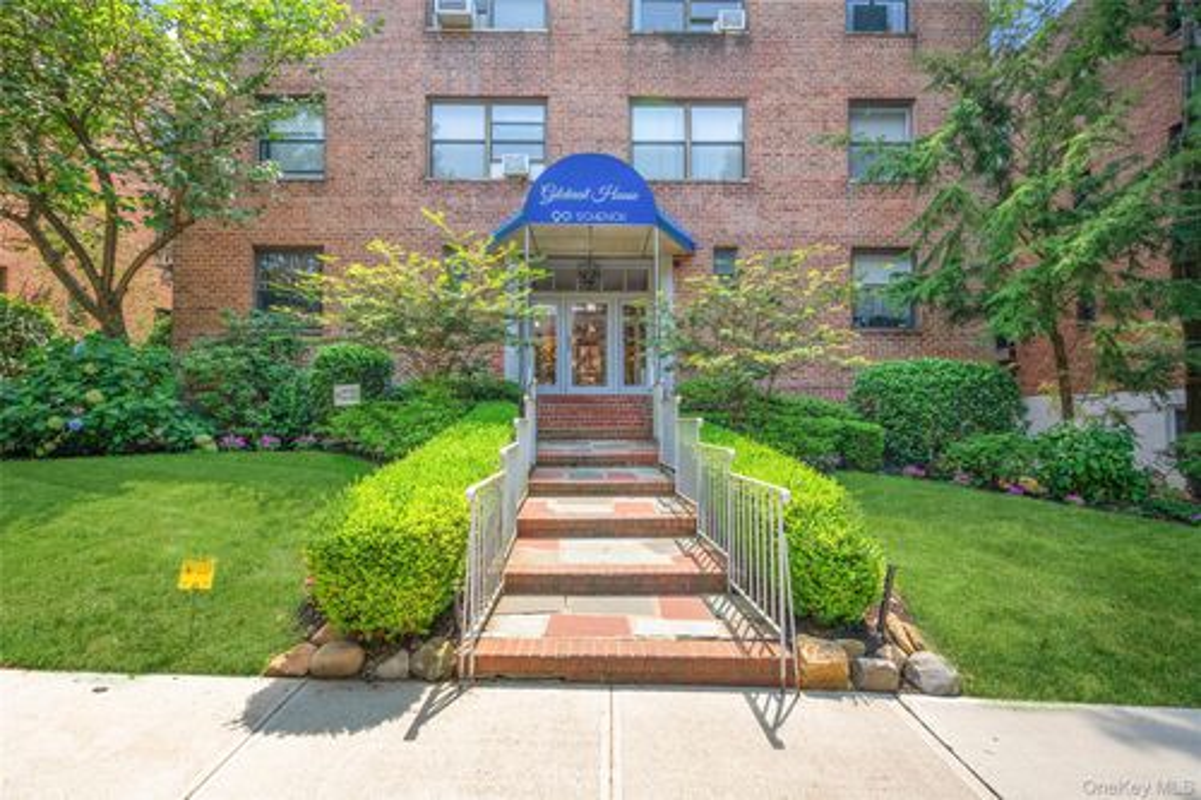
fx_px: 534
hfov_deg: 96.8
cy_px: 400
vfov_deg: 73.7
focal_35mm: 16
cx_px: 600
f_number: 6.3
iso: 1000
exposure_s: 1/500
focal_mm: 16
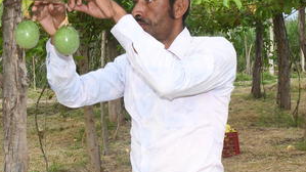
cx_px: 94
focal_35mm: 79
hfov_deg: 26.7
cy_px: 80
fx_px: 641
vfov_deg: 15.3
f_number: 16
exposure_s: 1/125
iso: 500
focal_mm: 30
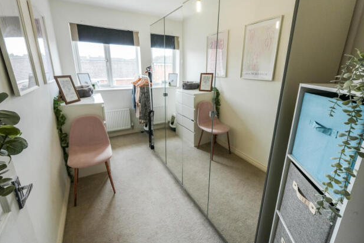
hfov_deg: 96.7
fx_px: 162
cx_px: 183
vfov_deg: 73.8
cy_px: 115
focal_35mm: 16
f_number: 4
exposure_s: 1/160
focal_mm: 10
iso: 500
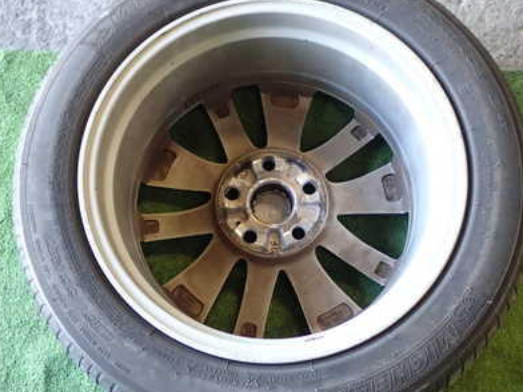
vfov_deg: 29.7
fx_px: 740
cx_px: 256
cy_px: 200
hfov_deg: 38.9
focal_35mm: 49
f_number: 2.4
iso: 250
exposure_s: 1/30
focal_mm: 5.79
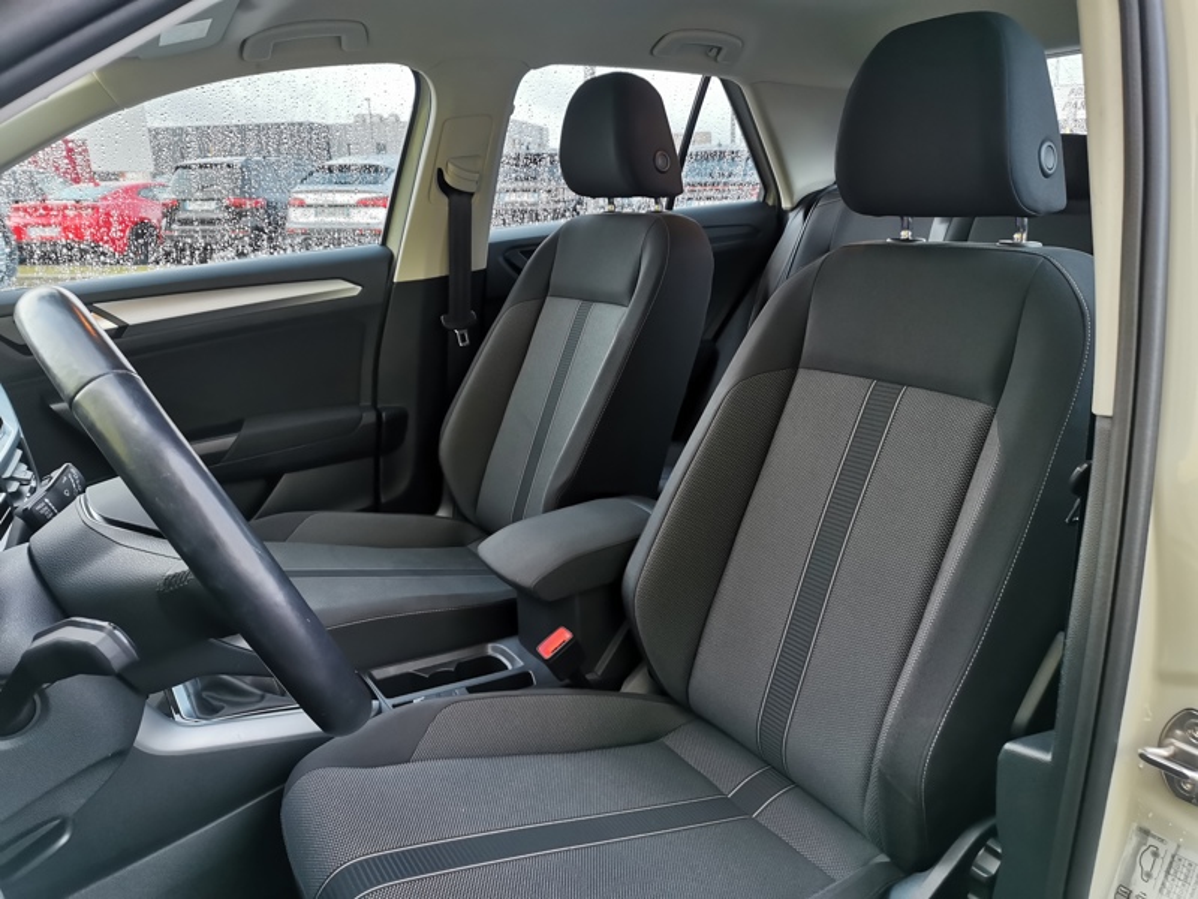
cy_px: 450
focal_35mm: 27
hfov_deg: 65.3
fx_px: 934
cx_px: 599
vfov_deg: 51.4
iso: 250
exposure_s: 1/100
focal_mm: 5.58
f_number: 1.8
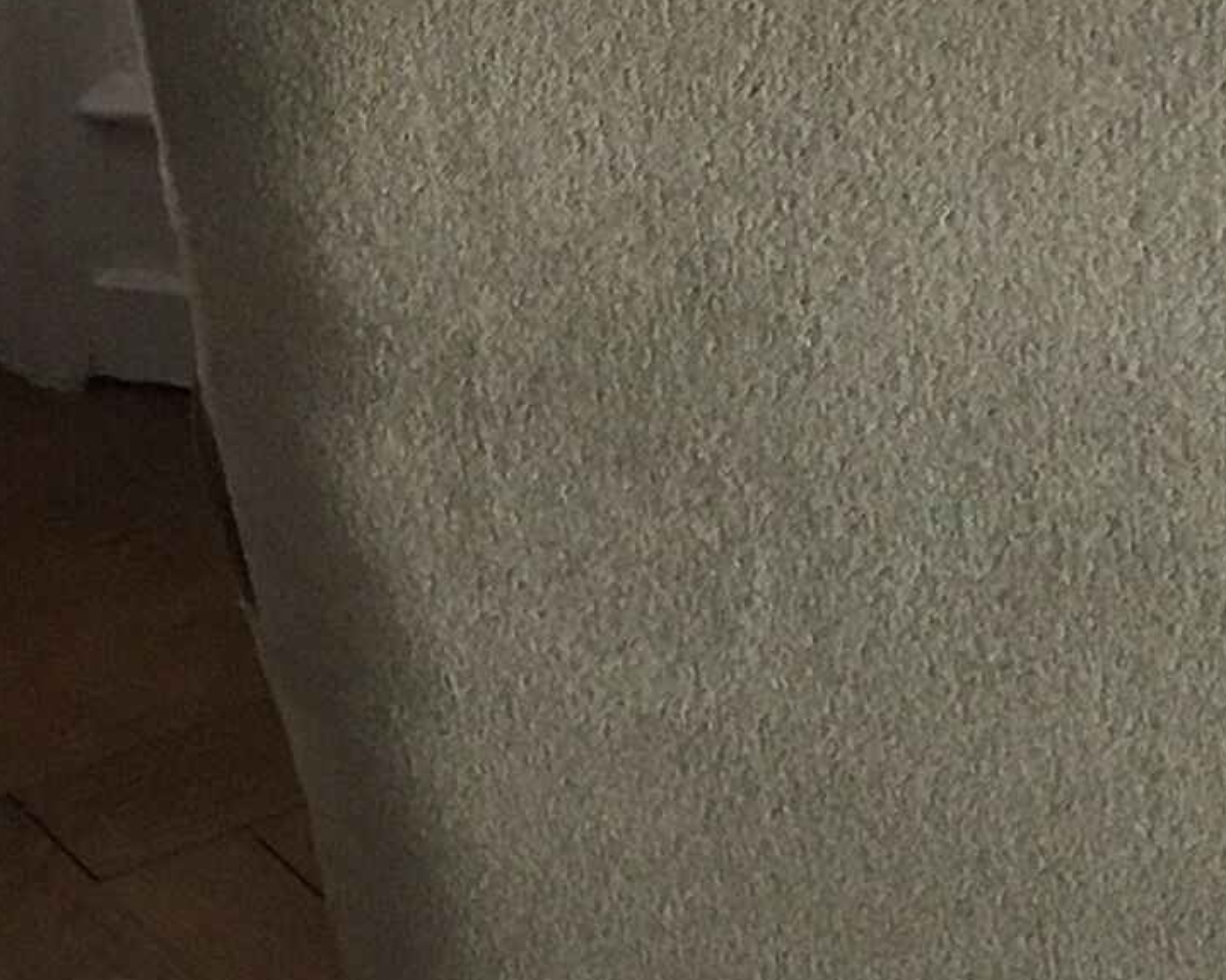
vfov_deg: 9.7
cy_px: 732
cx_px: -61
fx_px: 5768
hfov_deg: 12.0
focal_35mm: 159
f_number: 2.2
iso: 125
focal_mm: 4.15
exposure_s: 1/30
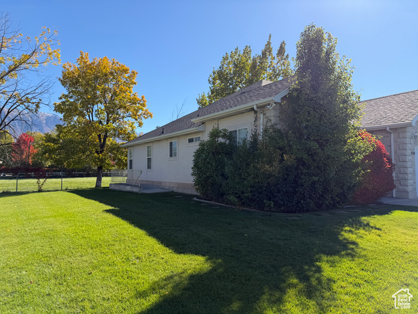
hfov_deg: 71.6
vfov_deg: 56.8
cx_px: 209
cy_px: 157
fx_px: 290
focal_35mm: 24
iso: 80
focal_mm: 6.76
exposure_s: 1/2611
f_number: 1.78
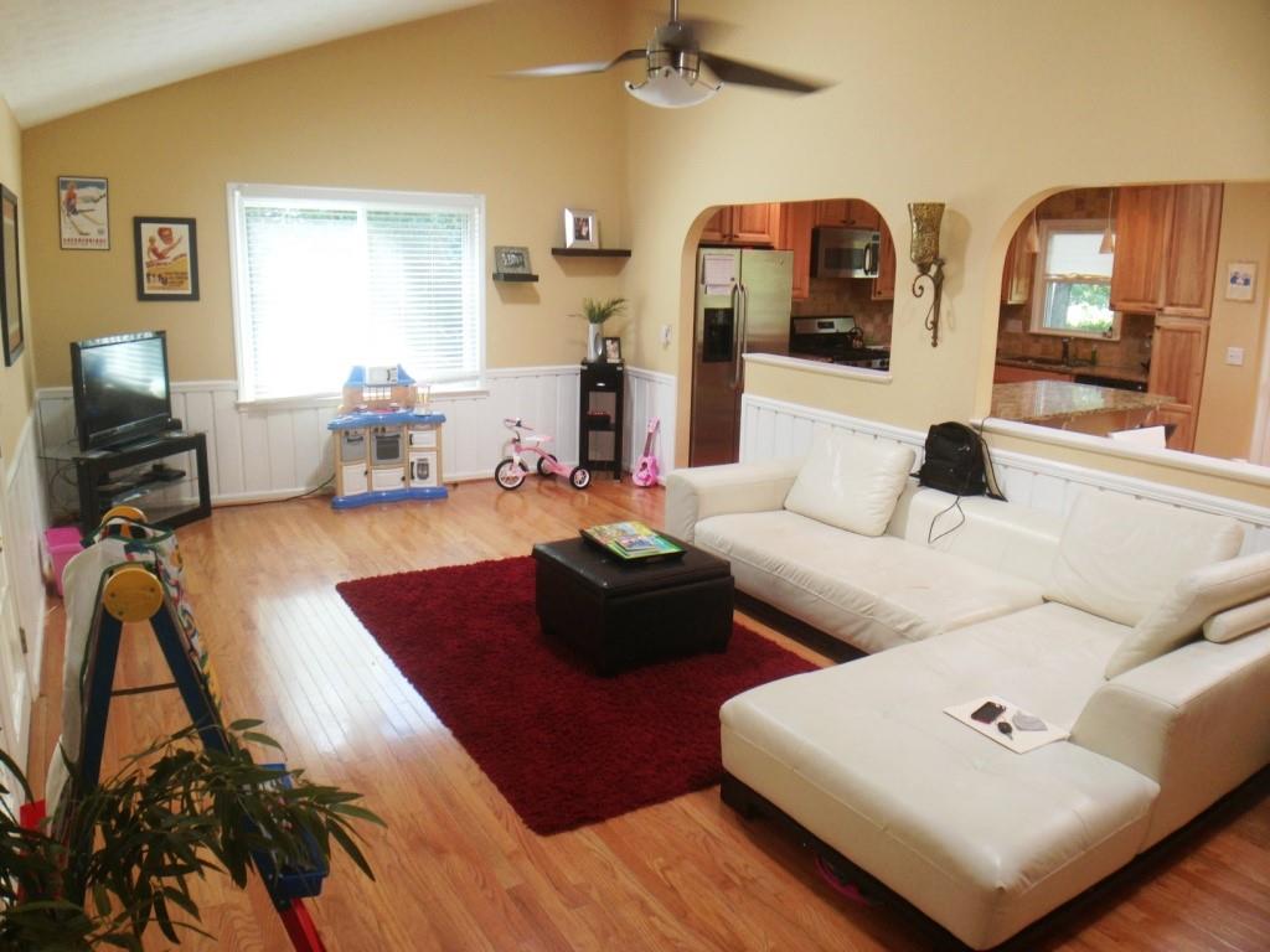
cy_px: 476
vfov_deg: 42.9
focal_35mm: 33
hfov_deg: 55.4
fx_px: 1211
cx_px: 635
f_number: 2.4
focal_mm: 4.13
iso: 50
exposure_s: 1/20
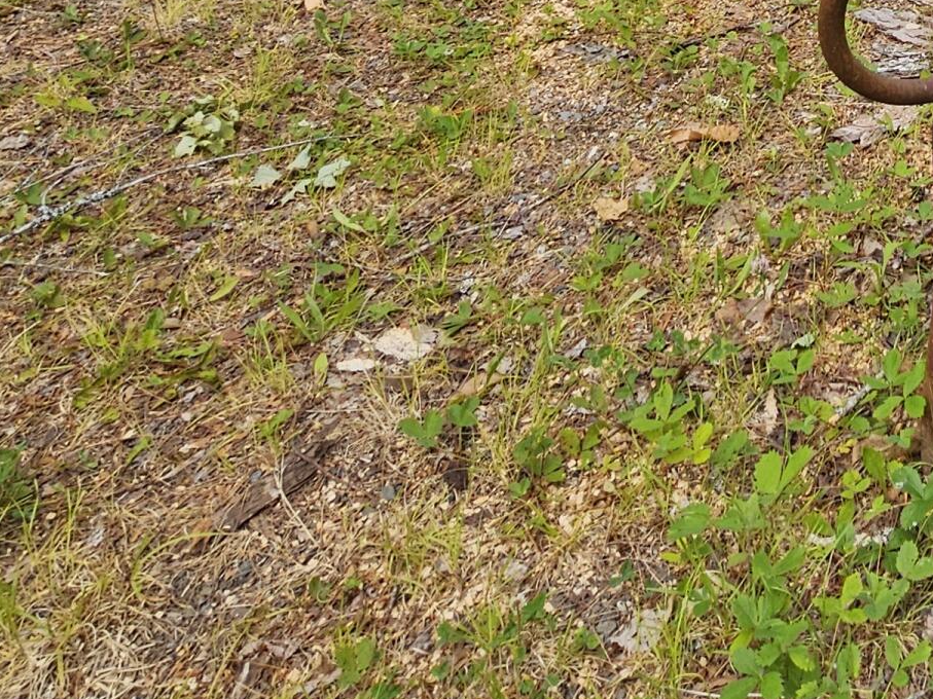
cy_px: -301
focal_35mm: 43
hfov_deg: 36.1
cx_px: 1064
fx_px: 1159
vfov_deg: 26.2
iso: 50
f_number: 2.2
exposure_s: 1/582
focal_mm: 2.2
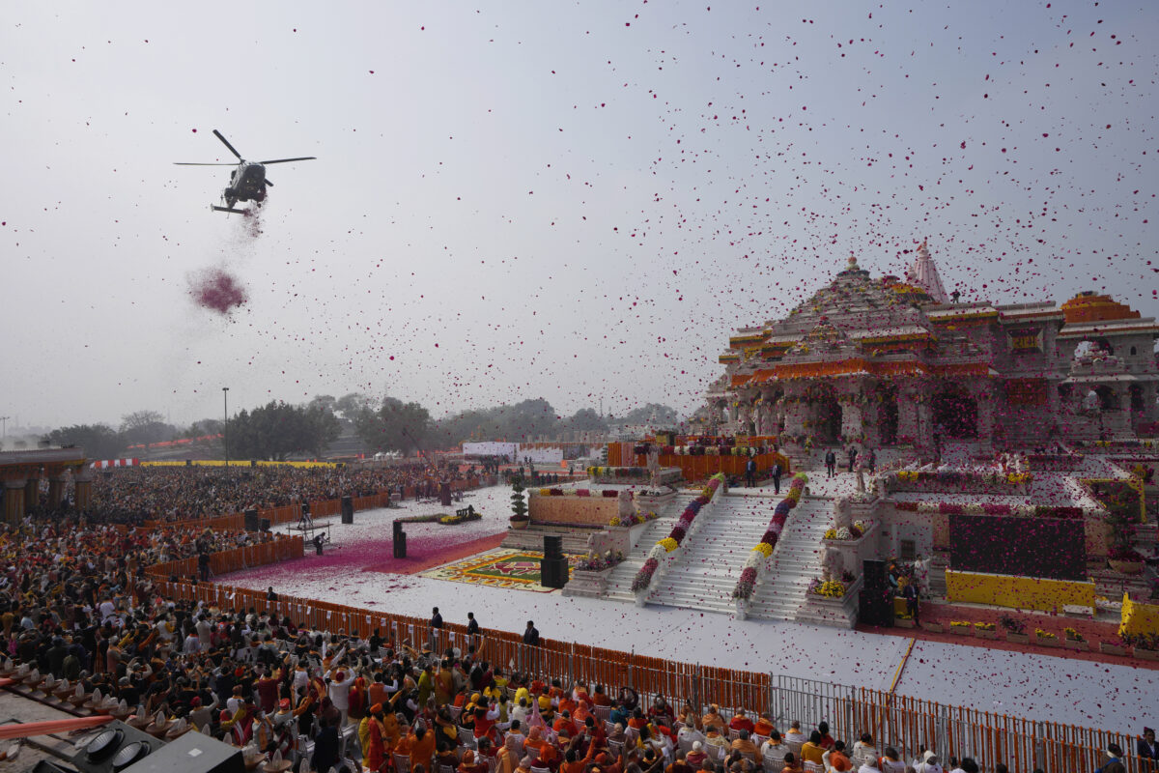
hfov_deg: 78.6
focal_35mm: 22
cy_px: 386
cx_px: 580
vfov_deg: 57.2
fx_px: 708
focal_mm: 22
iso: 200
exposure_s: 1/2500
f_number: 5.6
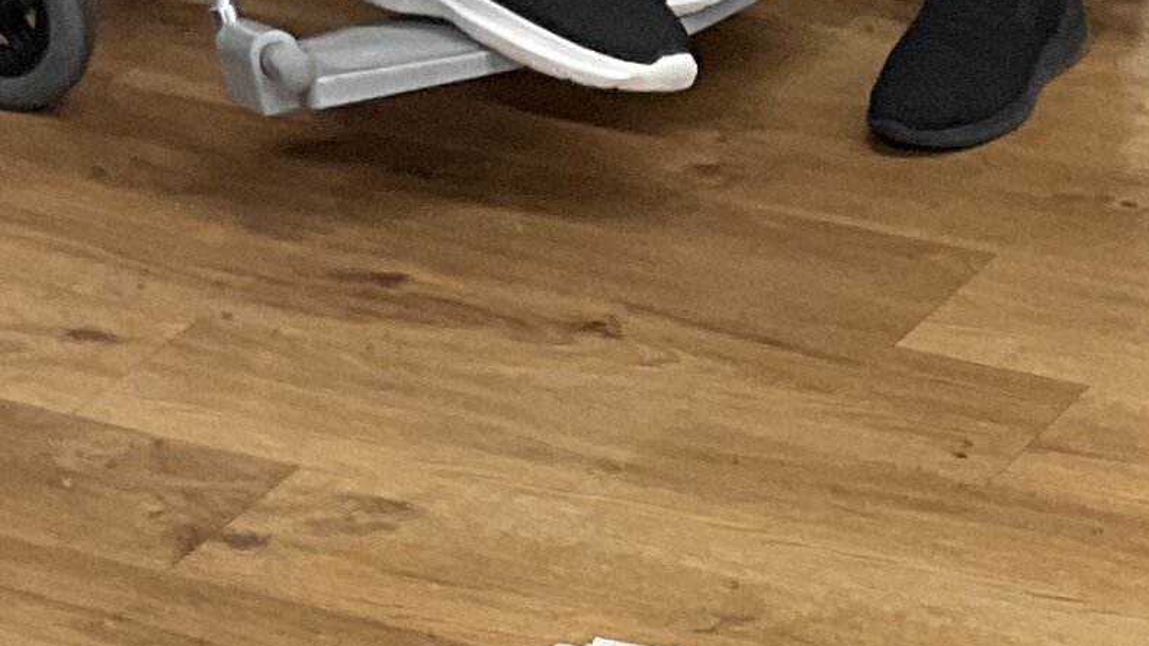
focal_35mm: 161
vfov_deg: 7.0
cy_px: 1688
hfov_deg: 13.1
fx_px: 4905
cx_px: 1209
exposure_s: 1/50
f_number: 1.8
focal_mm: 3
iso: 64
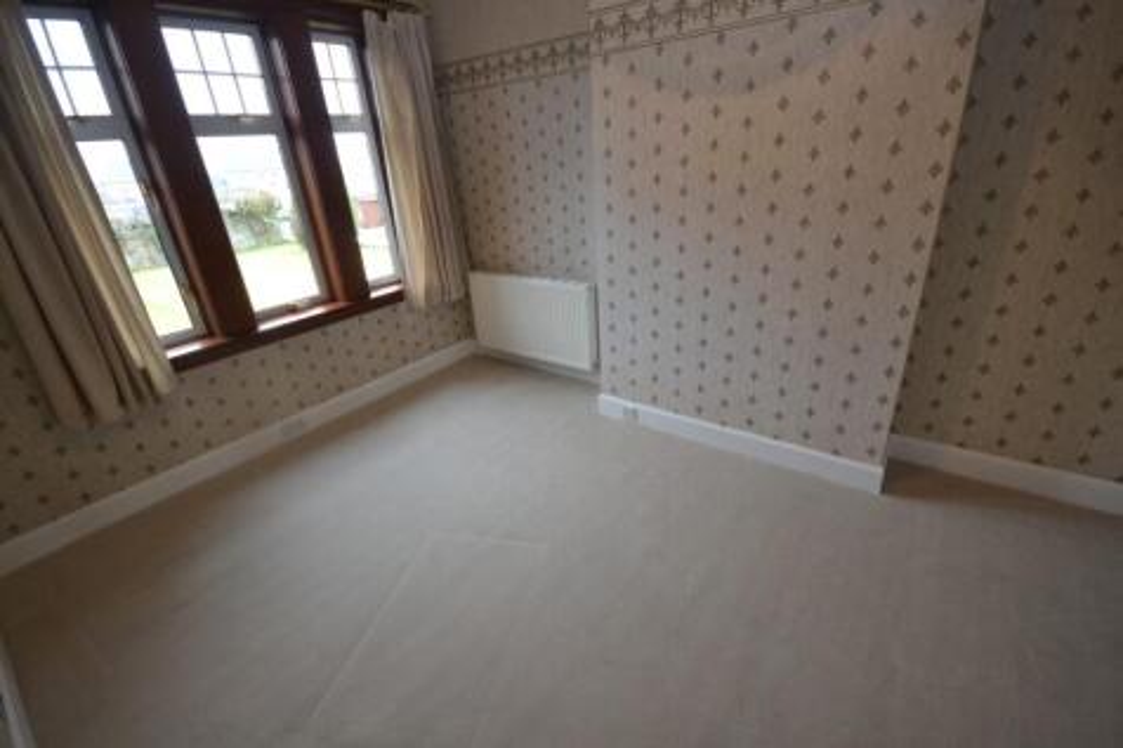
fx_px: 468
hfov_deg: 100.4
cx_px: 562
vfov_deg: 77.3
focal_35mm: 15
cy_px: 374
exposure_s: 1/80
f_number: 4.5
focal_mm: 10
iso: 400
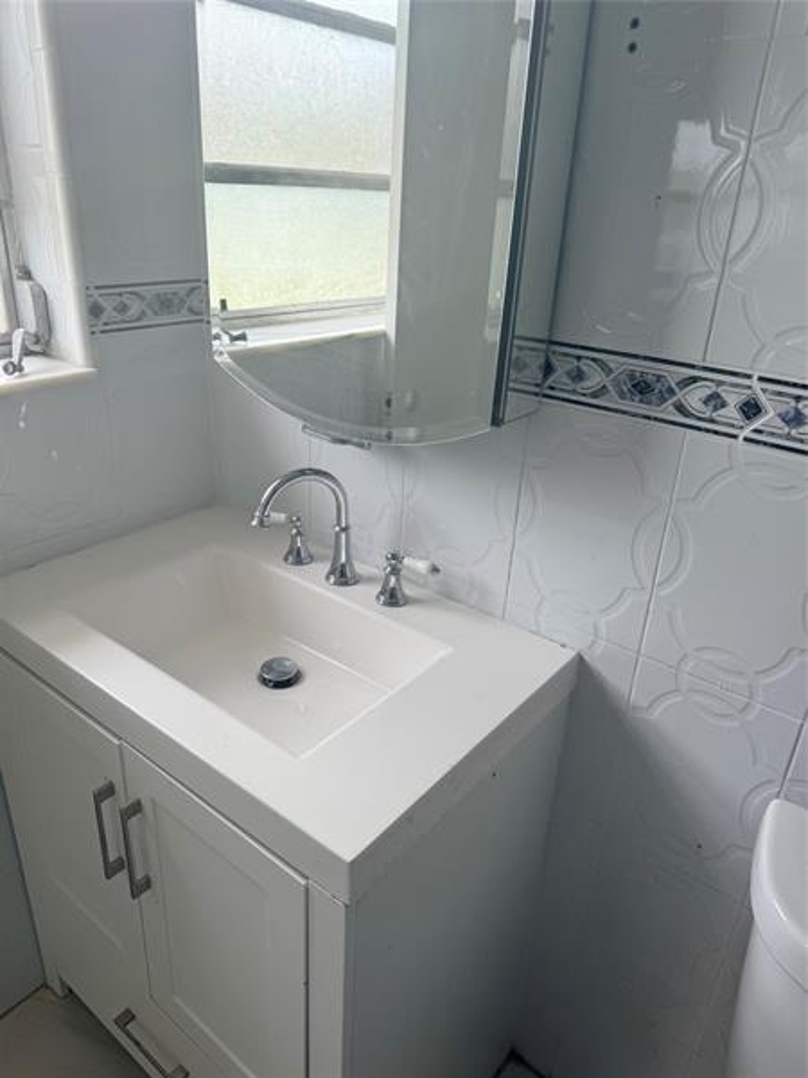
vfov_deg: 71.6
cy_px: 539
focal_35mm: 24
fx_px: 747
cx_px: 404
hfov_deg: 56.8
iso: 80
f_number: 1.78
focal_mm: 6.76
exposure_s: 1/246
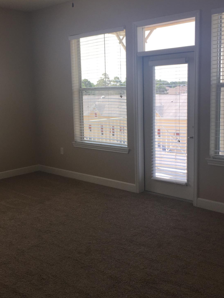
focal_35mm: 40
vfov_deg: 46.8
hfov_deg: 36.0
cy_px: 145
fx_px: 345
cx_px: 107
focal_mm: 4.15
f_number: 2.2
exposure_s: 1/444
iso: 32
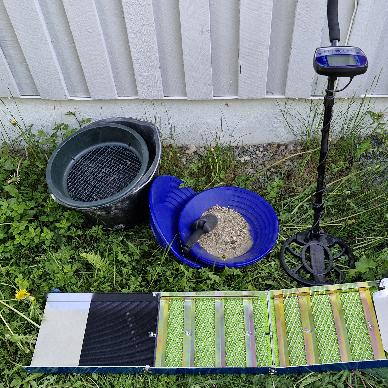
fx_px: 457
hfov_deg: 45.9
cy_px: 168
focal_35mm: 36
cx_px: 224
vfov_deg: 45.9
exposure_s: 1/180
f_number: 1.8
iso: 50
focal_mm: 5.54
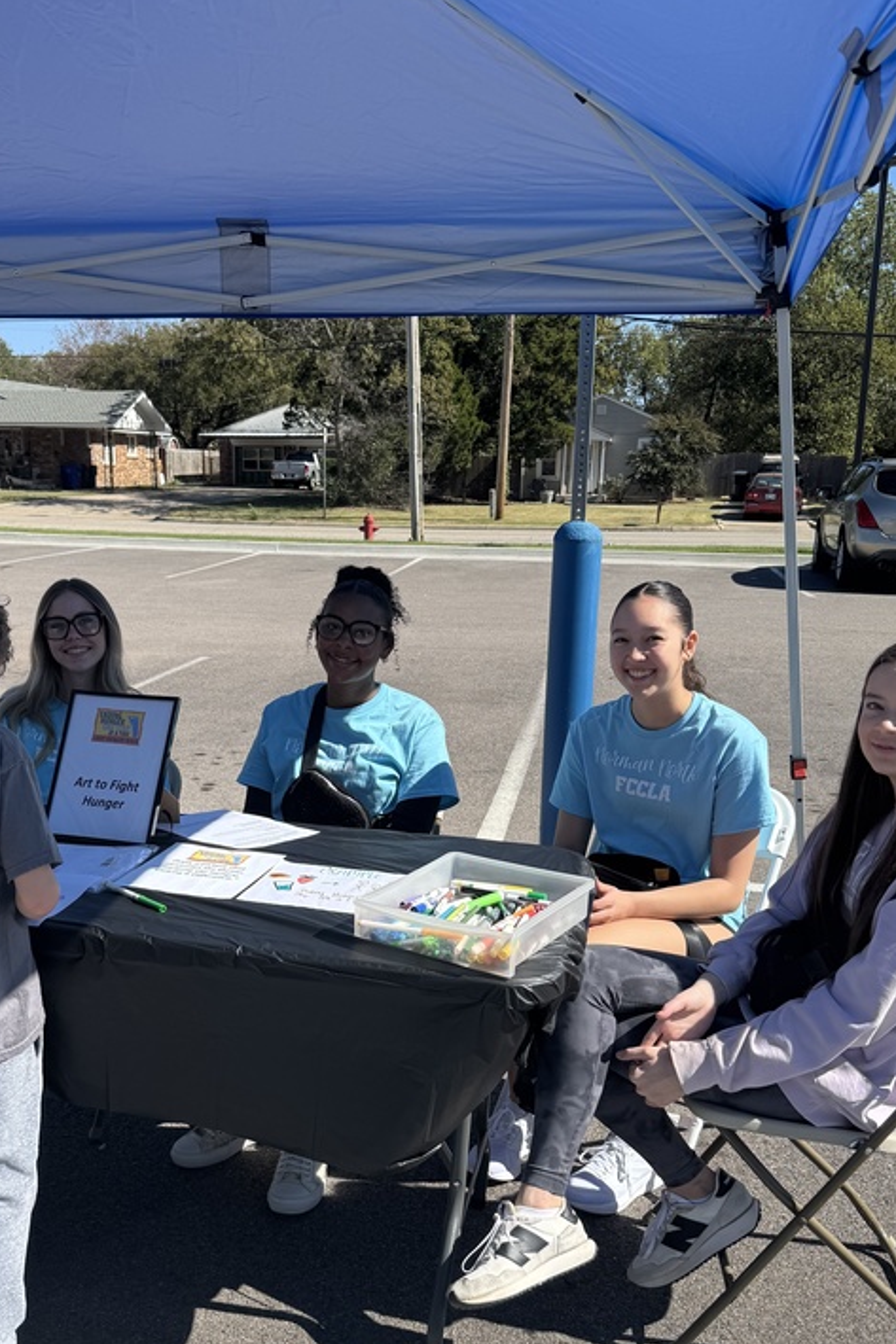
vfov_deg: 52.6
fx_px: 1345
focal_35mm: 36
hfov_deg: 36.7
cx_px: 343
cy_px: 829
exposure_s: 1/3802
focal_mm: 6.76
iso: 80
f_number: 1.78
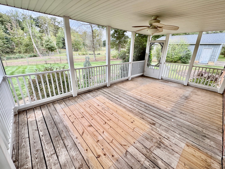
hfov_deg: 98.2
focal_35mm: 15
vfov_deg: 81.7
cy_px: 82
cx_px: 115
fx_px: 97
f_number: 2.2
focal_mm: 2.22
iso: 40
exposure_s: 1/135
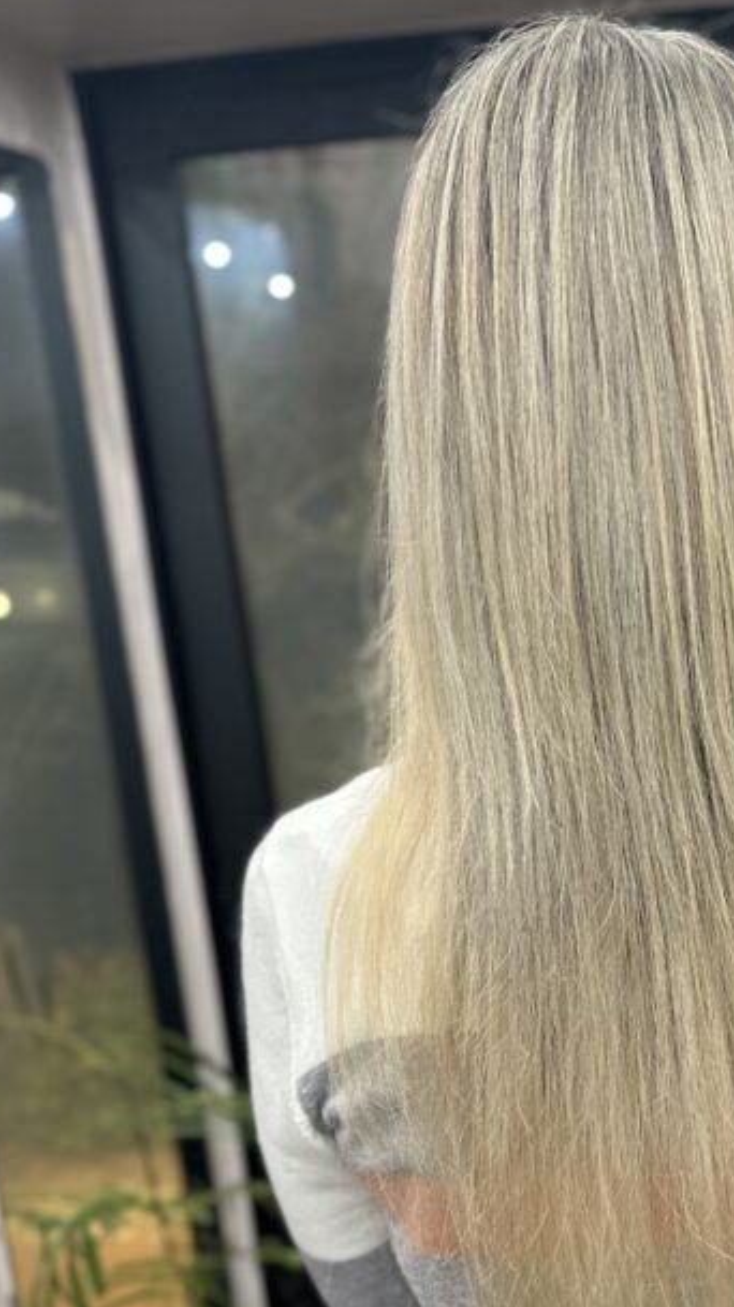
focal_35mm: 44
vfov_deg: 46.1
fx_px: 1524
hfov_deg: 25.7
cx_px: 730
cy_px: 798
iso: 200
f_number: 1.78
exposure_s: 1/50
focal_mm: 6.86
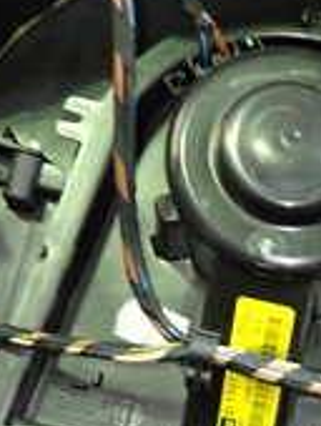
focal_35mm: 88
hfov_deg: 15.1
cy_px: 446
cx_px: 532
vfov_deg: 21.3
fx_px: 1085
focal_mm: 4.5
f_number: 2
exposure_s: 1/30
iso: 640
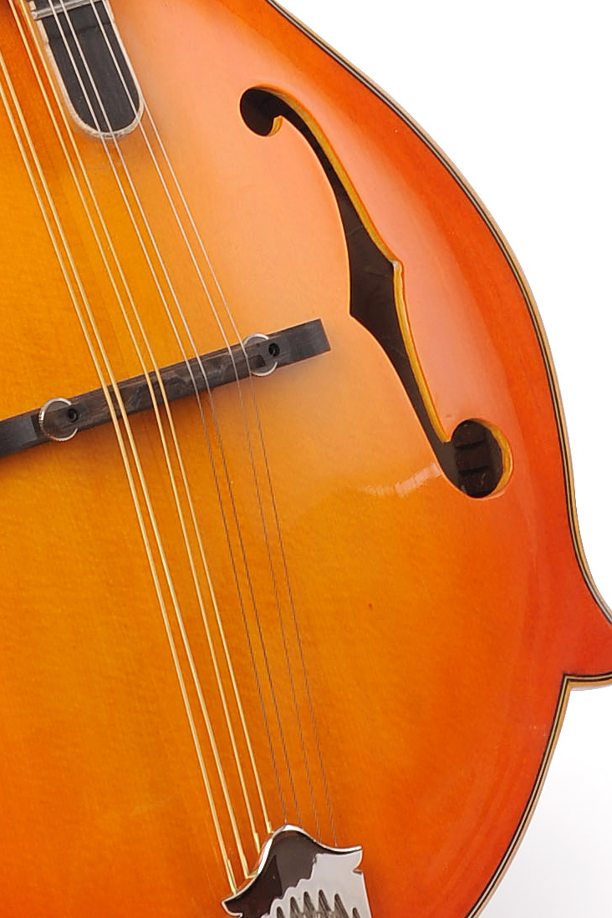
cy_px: -241
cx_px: -32
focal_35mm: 271
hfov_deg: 5.1
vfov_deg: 7.5
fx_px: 6914
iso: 200
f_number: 13
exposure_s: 1/125
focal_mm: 70
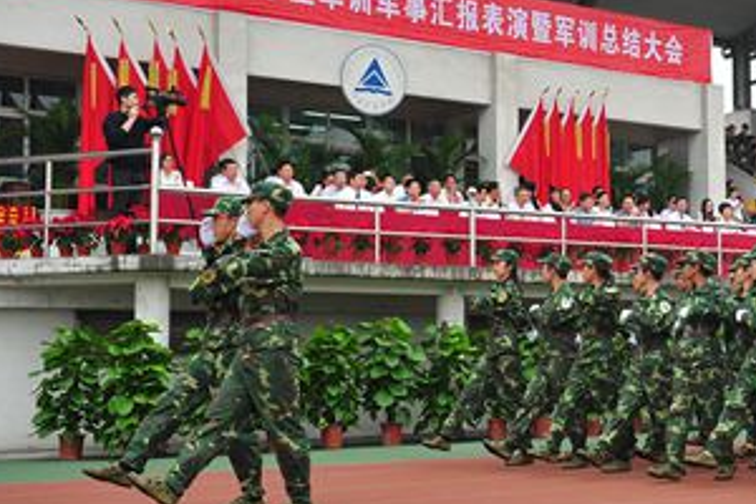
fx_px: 1470
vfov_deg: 19.5
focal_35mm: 70
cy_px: 276
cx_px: 743
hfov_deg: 27.3
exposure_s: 1/400
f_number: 4
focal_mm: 35
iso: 400
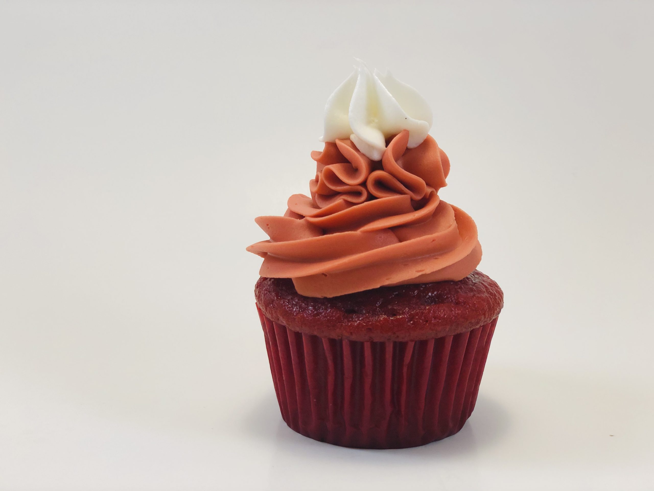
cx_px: 327
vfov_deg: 28.0
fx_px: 982
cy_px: 246
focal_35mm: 52
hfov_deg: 36.8
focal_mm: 6
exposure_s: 1/60
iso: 32
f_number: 2.4
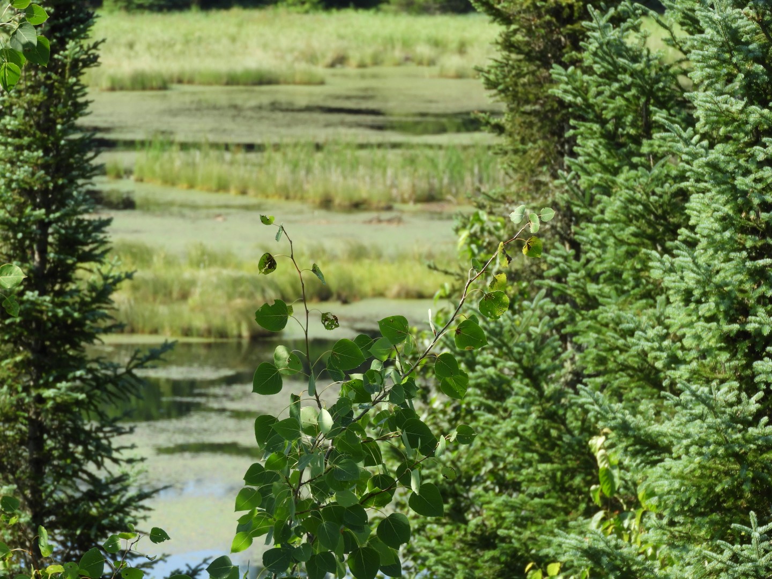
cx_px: 386
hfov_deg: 7.3
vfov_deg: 5.5
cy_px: 290
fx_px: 6021
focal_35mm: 270
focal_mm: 48.4
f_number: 5.5
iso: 100
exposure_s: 1/200
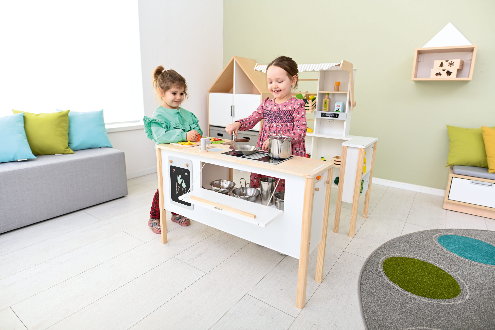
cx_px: 248
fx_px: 275
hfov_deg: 84.0
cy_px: 165
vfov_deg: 61.9
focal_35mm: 20
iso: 64
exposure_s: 1/200
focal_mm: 20
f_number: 3.2
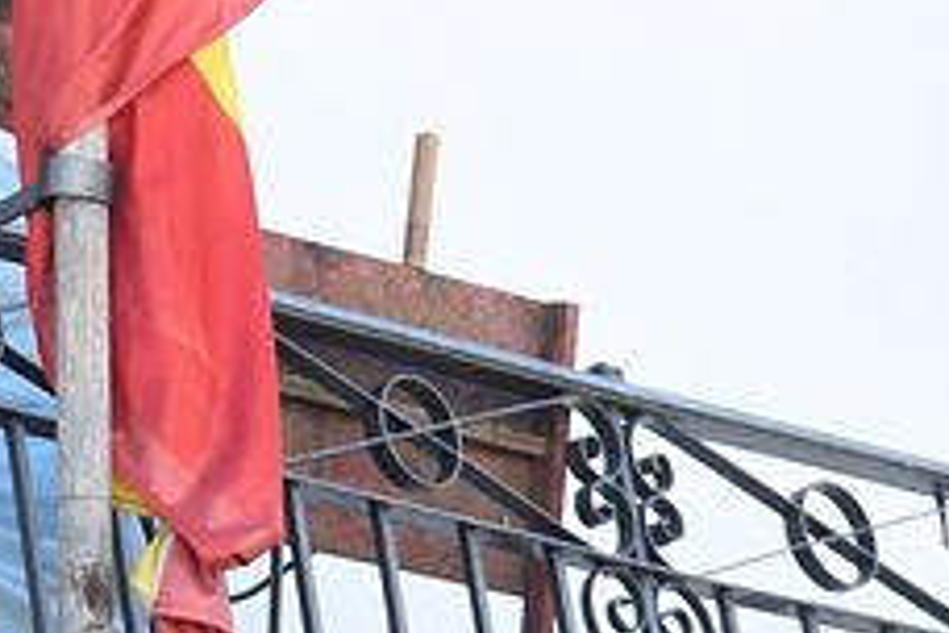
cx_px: -483
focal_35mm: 317
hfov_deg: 6.4
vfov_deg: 4.3
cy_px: 31
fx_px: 8356
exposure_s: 1/125
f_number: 5.6
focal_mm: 85
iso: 160
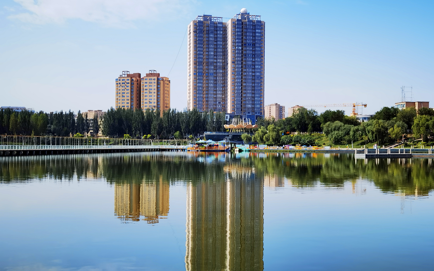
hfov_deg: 43.5
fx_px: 544
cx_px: 218
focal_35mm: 46
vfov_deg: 28.0
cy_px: 144
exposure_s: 1/3623
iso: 50
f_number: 1.9
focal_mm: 6.71
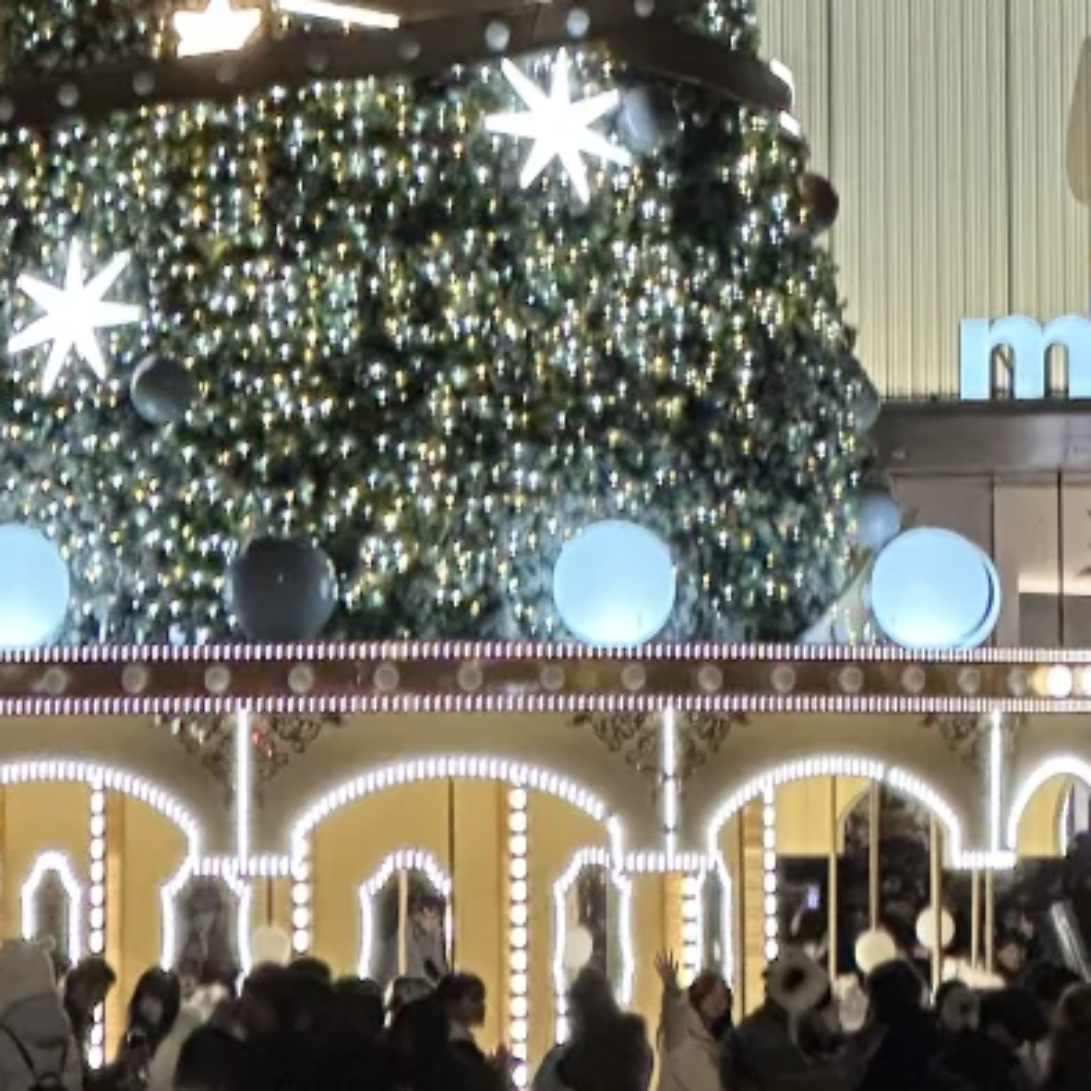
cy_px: 30
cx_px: 980
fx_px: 8879
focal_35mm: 249
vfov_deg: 7.0
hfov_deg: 7.0
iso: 250
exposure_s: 1/50
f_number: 2.8
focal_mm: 9
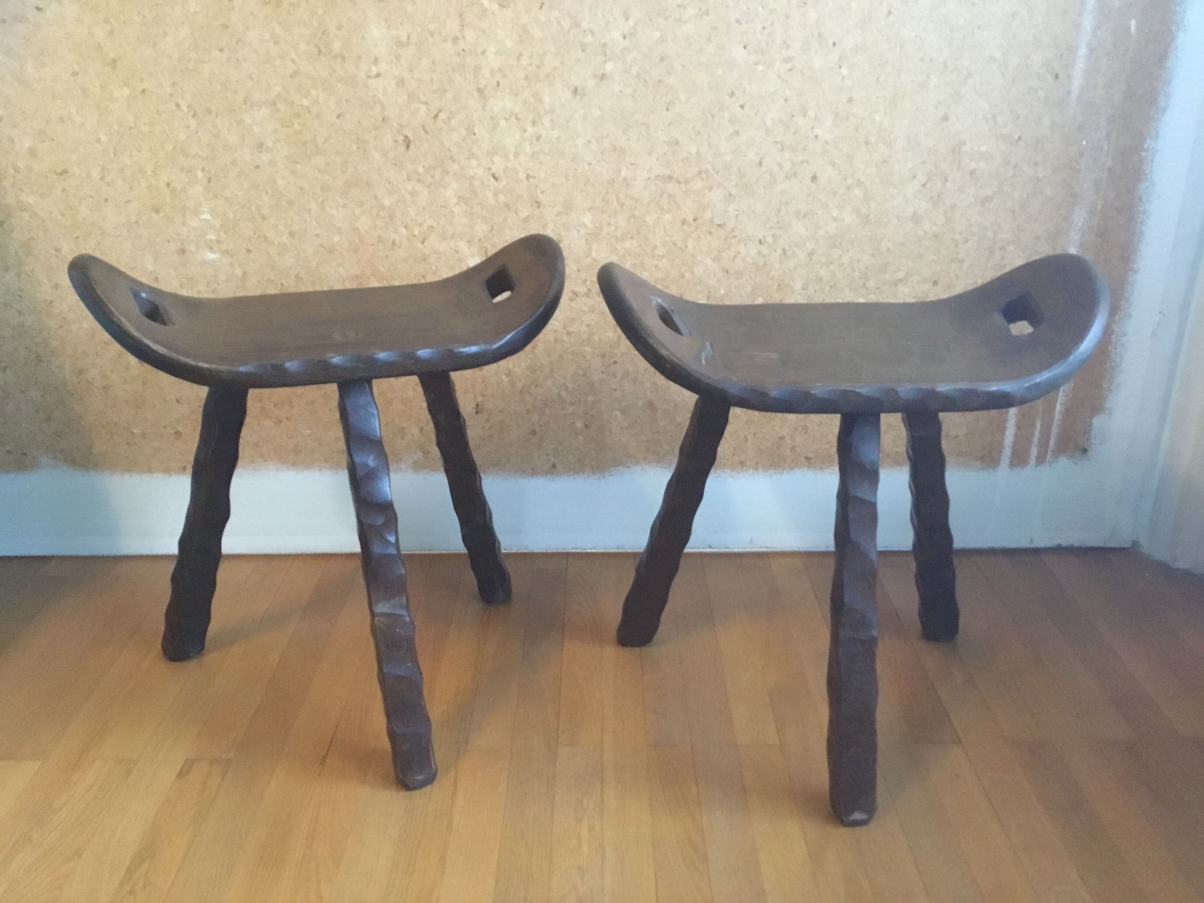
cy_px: 452
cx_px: 602
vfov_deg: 45.4
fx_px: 1078
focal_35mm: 31
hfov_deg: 58.4
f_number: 2.4
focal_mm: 3.3
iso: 320
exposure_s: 1/17
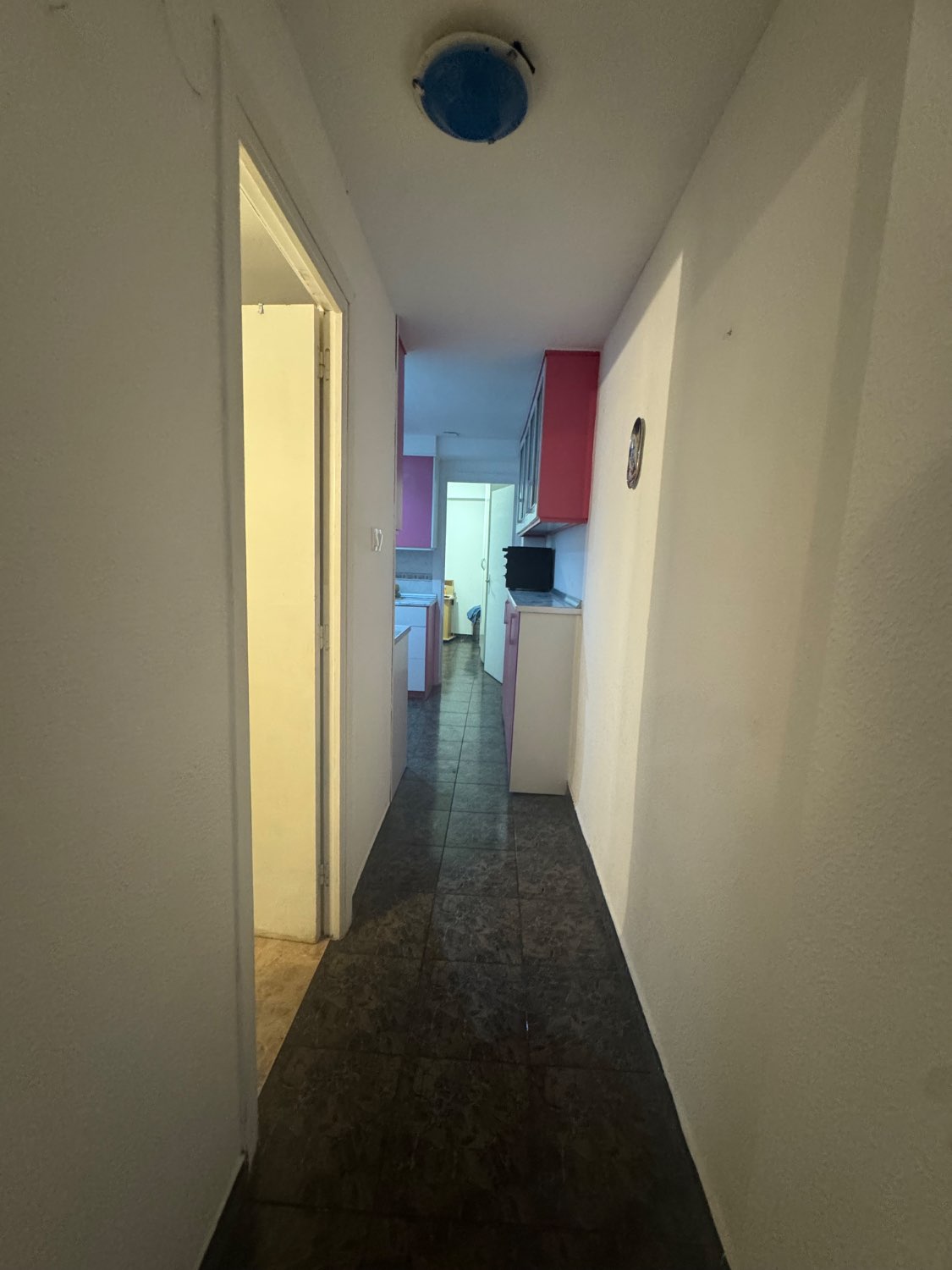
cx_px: 476
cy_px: 635
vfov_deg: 102.1
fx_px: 513
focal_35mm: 14
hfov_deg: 85.7
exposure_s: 1/50
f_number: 2.2
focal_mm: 2.22
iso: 640
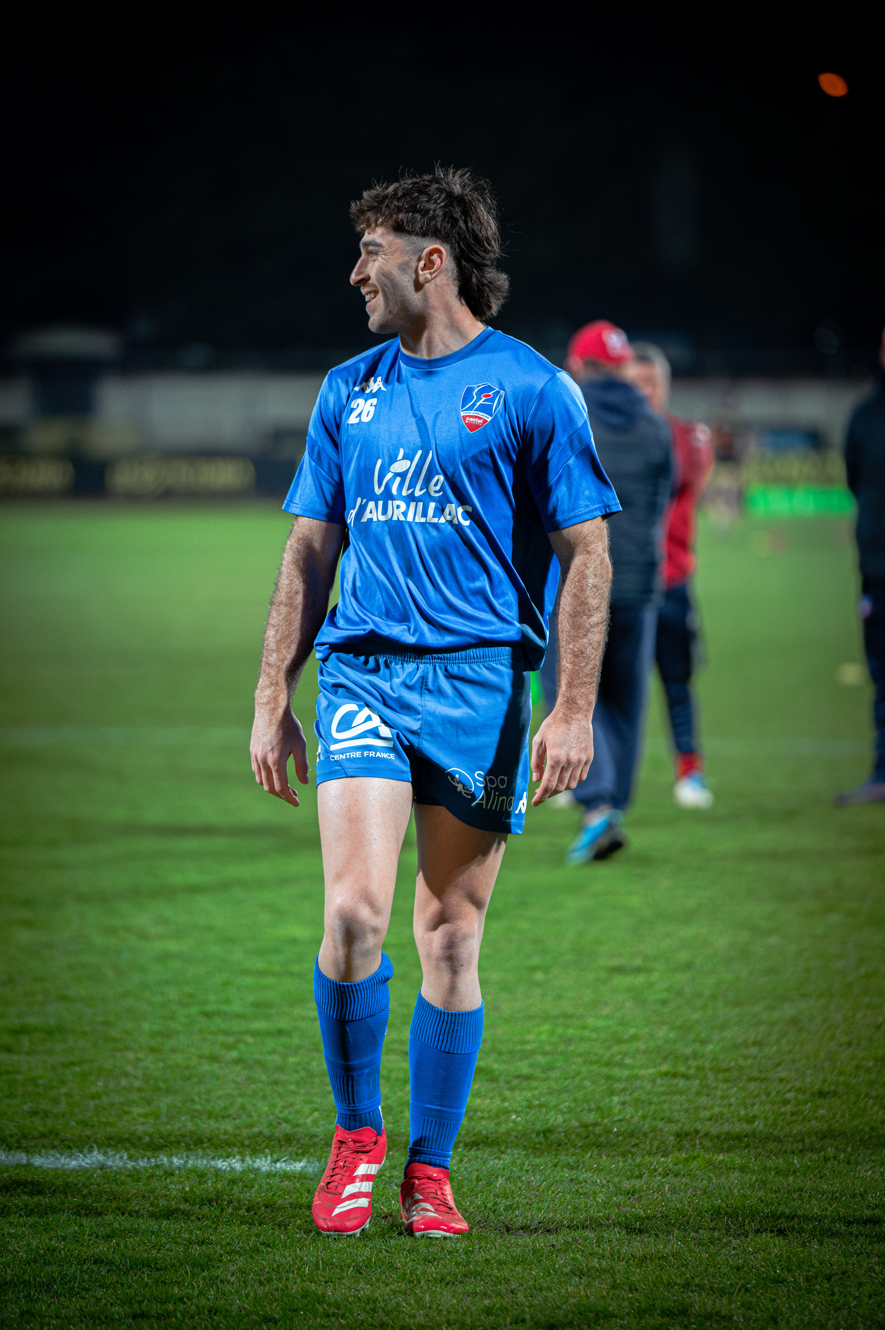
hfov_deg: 7.6
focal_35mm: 180
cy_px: 665
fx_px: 6646
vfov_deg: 11.4
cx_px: 442
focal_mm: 180
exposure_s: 1/1000
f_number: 2.8
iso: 5000
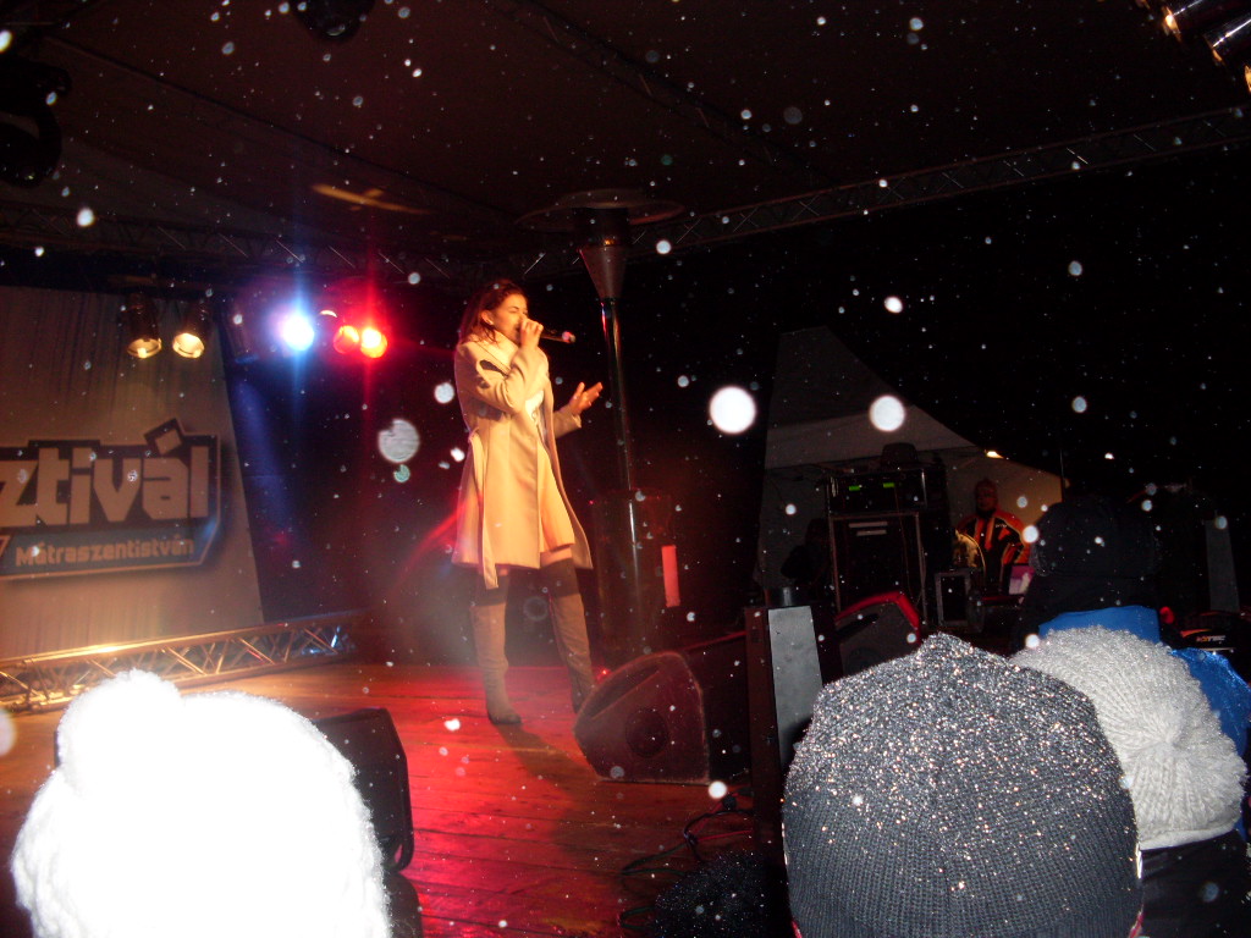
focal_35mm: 38
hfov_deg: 49.0
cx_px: 626
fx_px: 1373
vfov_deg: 37.7
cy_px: 469
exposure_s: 1/45
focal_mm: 6.3
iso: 100
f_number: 2.8
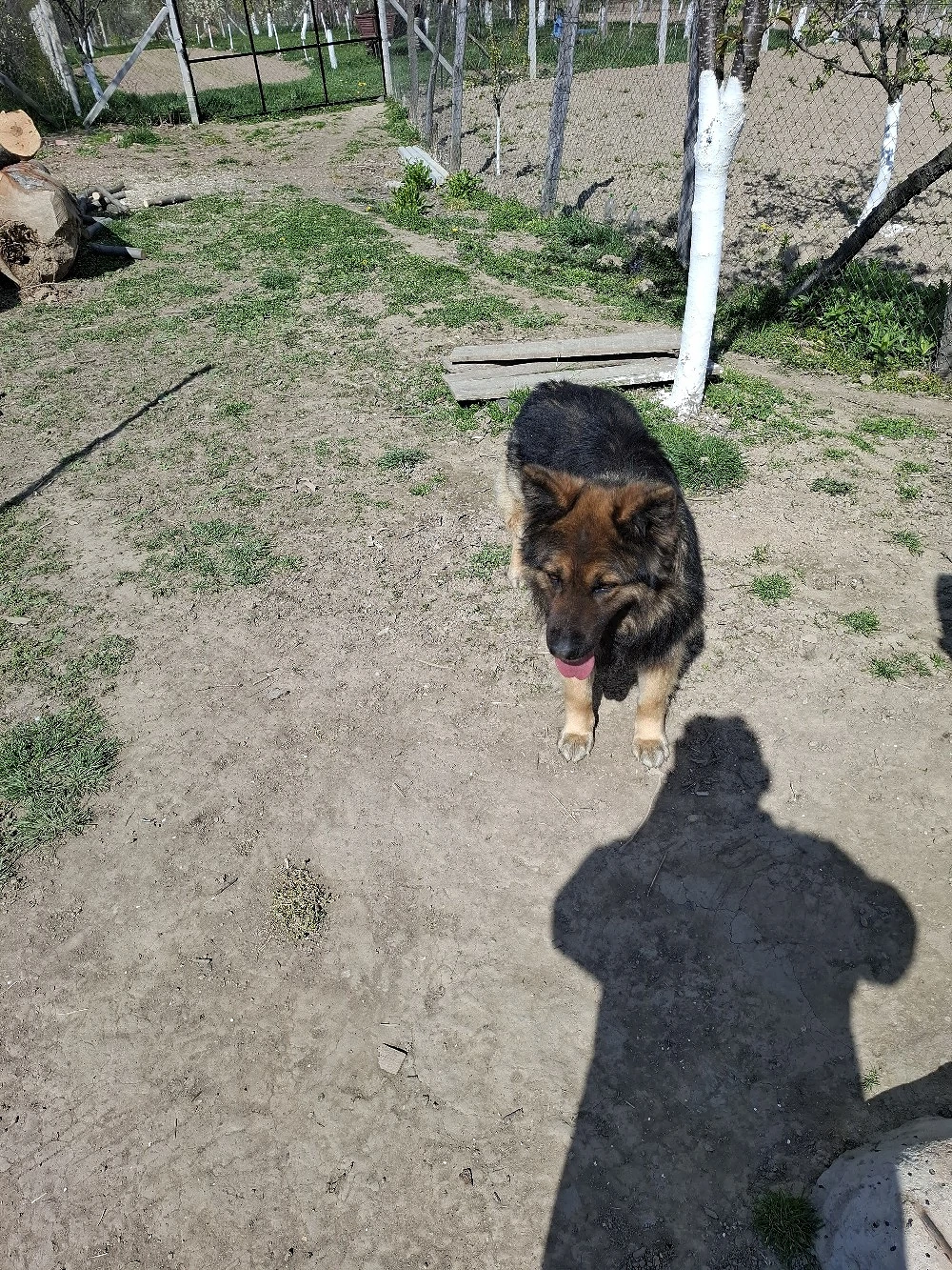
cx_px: 476
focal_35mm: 23
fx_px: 843
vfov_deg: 73.9
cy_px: 635
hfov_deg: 58.9
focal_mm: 5.54
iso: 50
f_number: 1.8
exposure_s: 1/2000
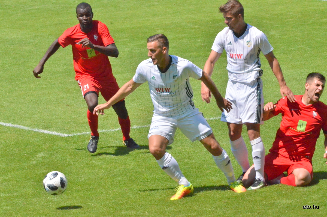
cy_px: 108
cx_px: 164
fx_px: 2992
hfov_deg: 6.3
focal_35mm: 330
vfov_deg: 4.1
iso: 6400
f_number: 14
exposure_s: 1/8000
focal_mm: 220
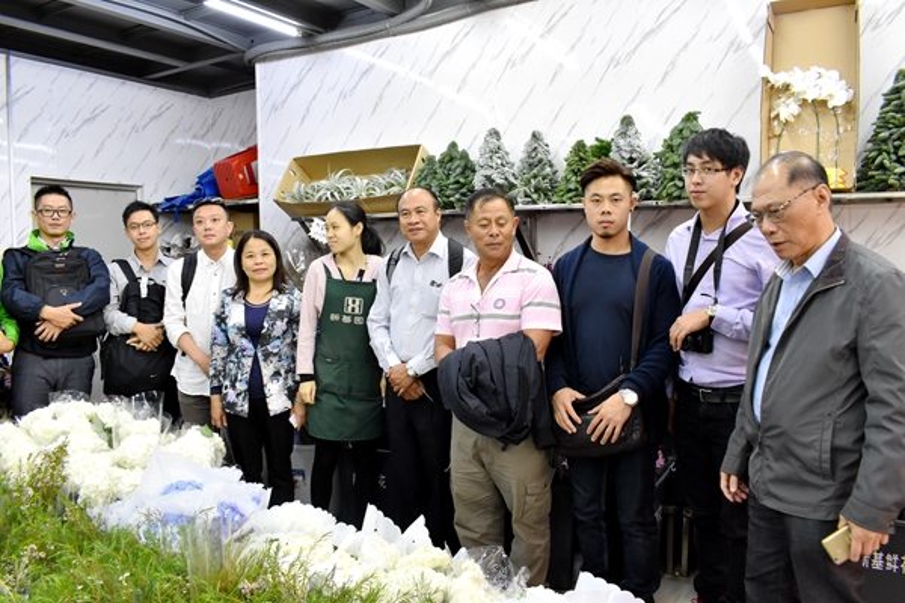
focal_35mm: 27
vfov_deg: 47.9
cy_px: 302
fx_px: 679
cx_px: 452
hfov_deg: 67.4
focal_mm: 18
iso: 1600
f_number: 9
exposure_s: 1/30
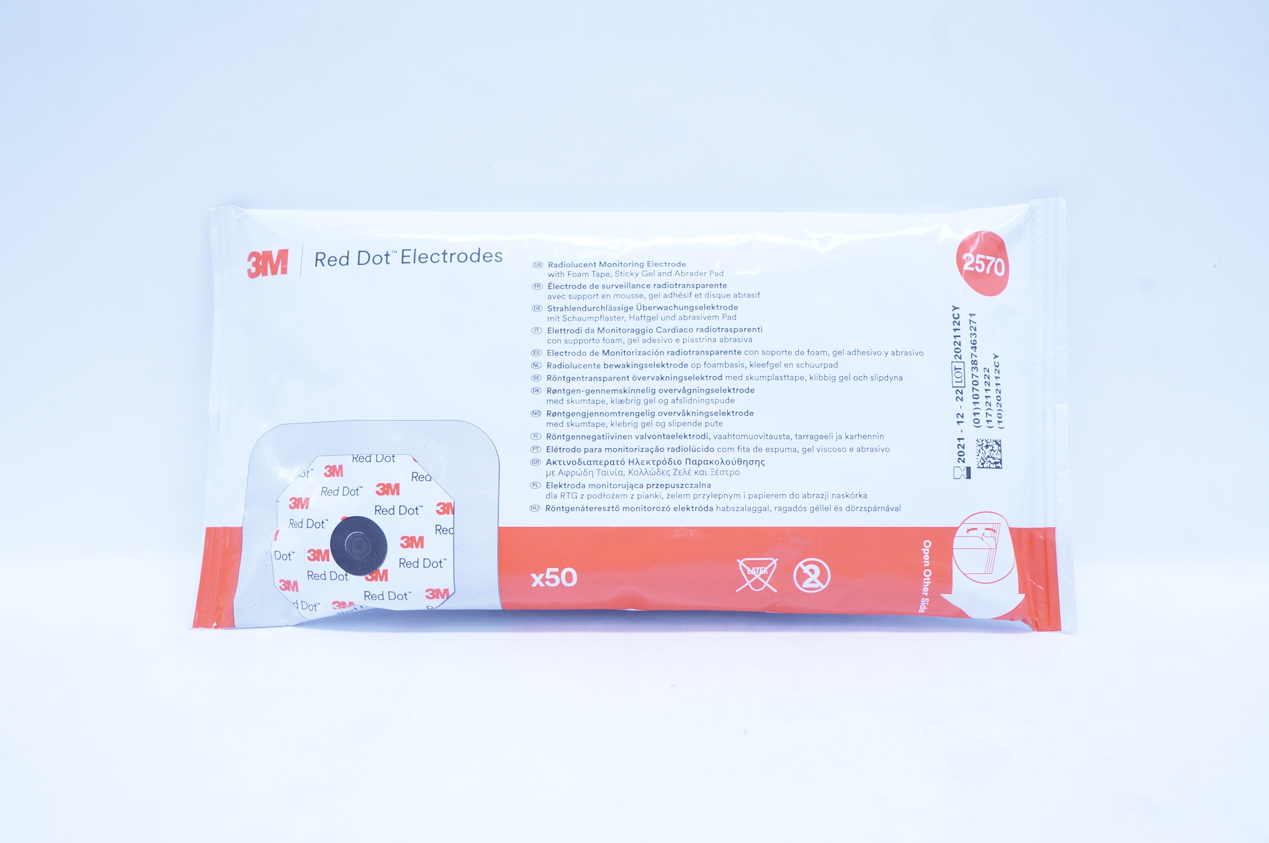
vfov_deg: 41.6
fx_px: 1109
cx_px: 634
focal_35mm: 32
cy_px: 422
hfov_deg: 59.5
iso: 400
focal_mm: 21
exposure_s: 1/15
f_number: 11
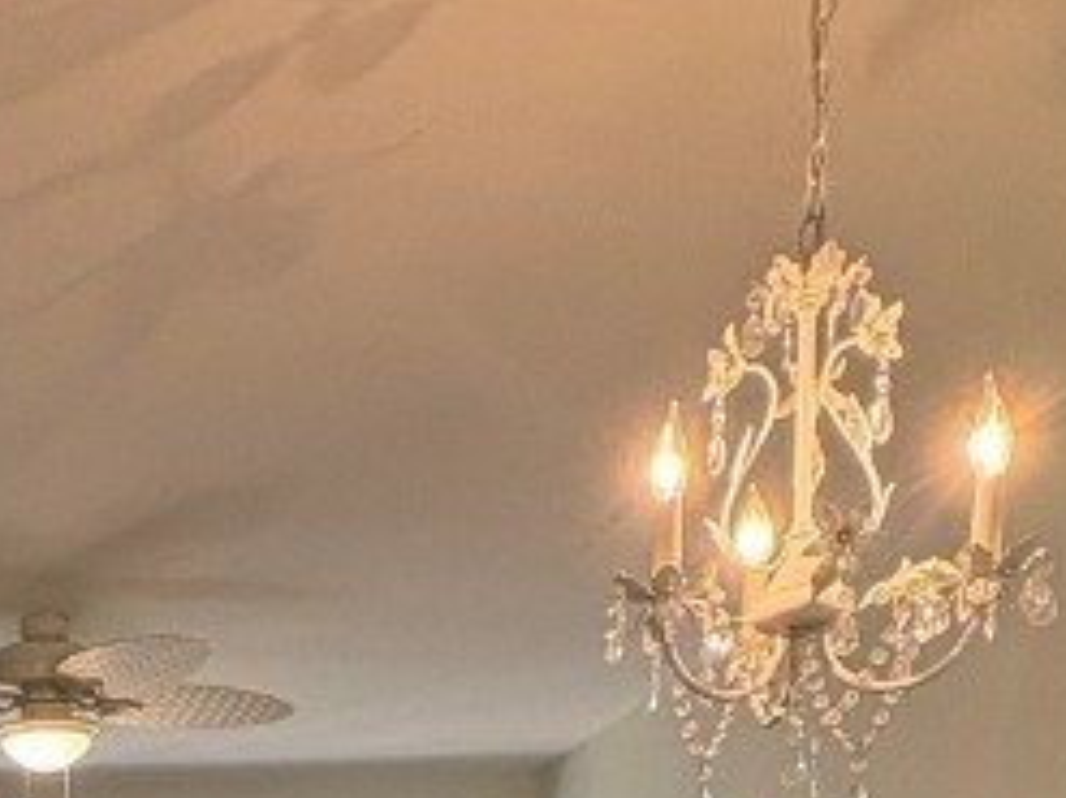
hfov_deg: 31.0
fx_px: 1785
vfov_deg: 20.0
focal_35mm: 58
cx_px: 17
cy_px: 1342
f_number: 2.2
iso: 200
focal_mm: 2.22
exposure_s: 1/120
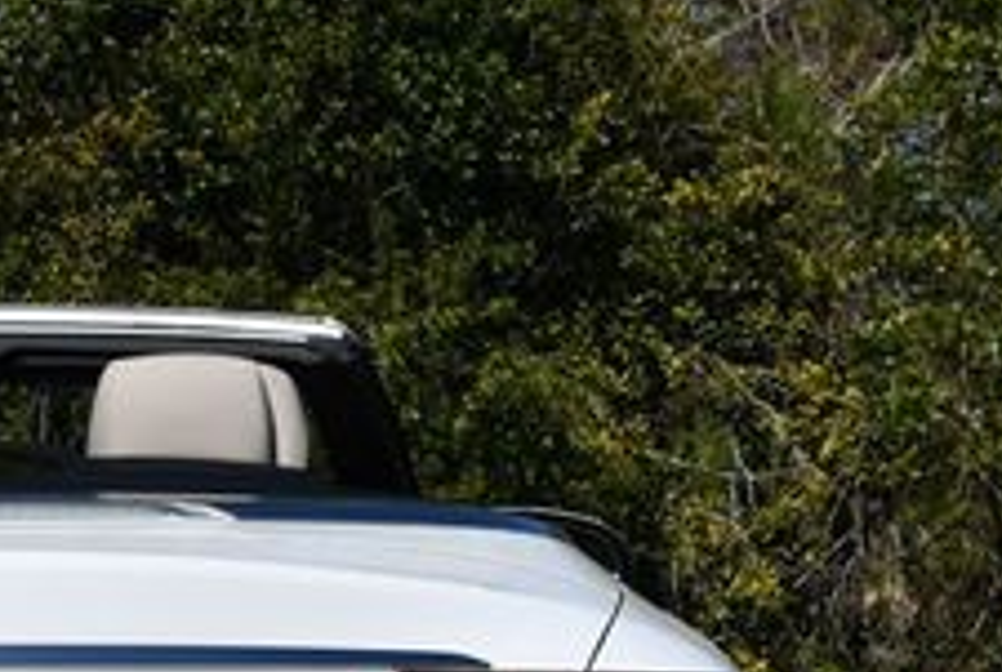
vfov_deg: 6.9
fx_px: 5550
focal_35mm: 199
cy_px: 761
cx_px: -151
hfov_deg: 10.2
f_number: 10
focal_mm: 35
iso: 100
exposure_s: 1/400
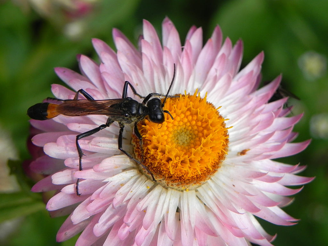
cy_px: 123
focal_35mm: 95
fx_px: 900
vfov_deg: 15.6
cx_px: 164
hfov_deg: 20.7
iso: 160
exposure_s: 1/370
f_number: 4
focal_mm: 16.9
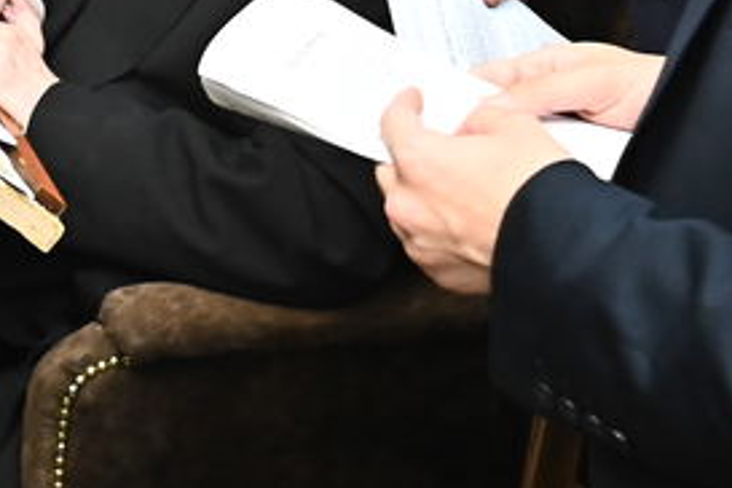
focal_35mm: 123
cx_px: -359
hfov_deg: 15.4
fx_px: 2501
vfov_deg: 10.4
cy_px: -437
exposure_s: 1/125
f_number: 3.2
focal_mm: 24
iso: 2500
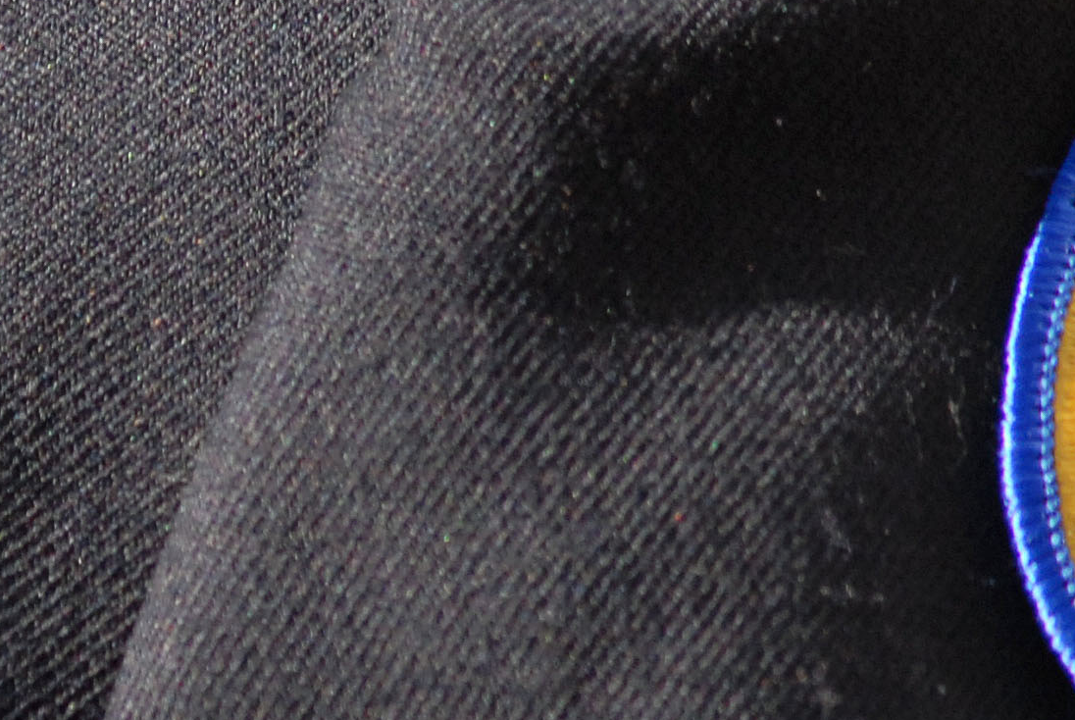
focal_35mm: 1590
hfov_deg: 1.3
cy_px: 458
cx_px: 216
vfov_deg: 0.9
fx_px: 47542
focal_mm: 300
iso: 400
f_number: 8
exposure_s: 1/400
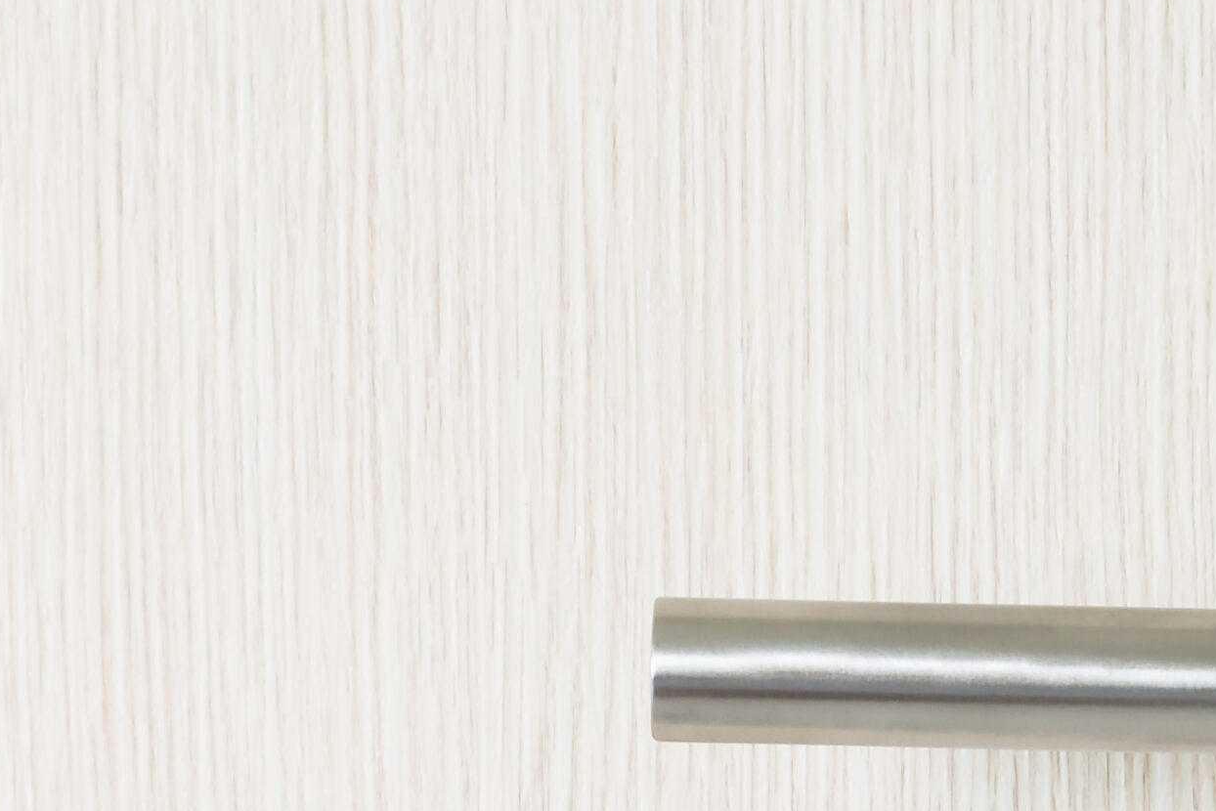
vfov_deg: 5.6
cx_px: 932
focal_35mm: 247
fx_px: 8345
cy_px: 772
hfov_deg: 8.3
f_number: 8
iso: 200
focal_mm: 120
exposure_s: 1/60
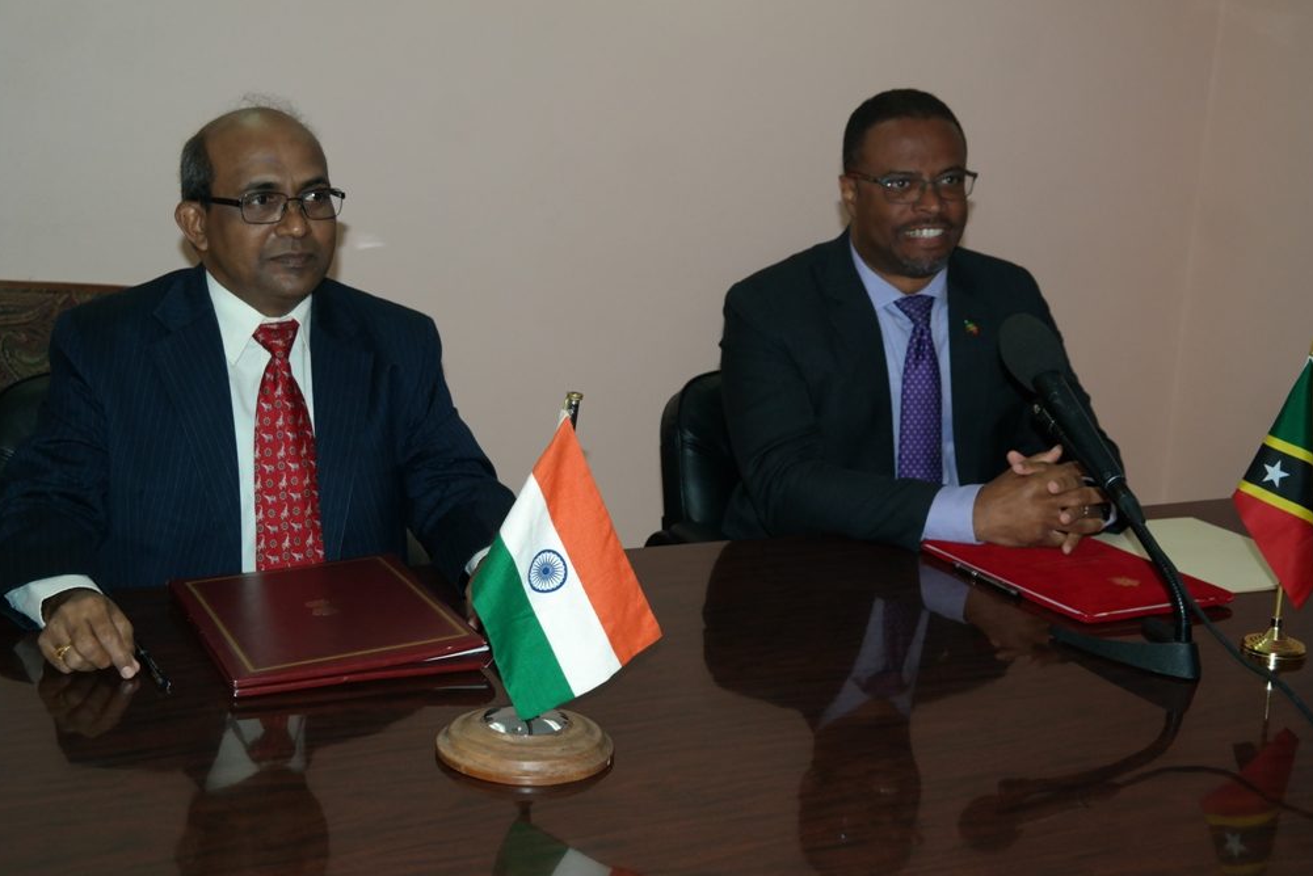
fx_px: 1642
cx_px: 658
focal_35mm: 45
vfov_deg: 29.9
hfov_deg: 43.6
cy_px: 443
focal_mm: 29
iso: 800
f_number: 5.6
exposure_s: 1/200
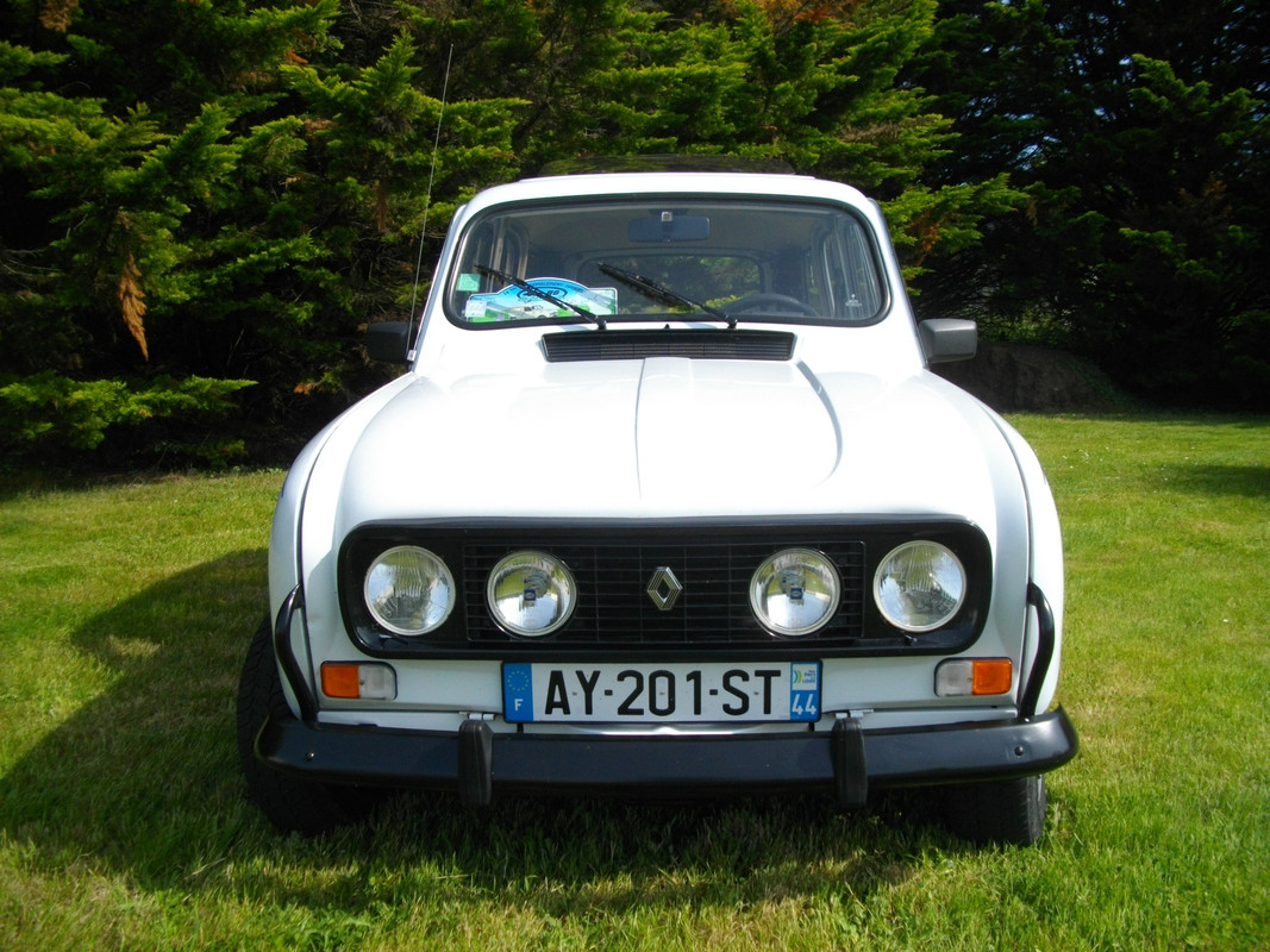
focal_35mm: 31
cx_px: 635
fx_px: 1137
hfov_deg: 58.4
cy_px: 476
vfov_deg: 45.4
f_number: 8.8
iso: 100
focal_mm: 5.7
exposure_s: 1/125
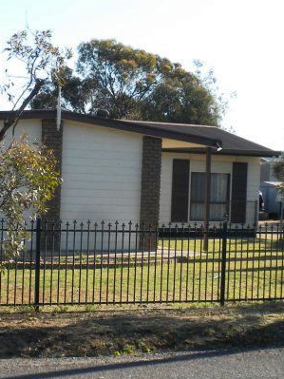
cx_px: 139
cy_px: 211
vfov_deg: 20.6
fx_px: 1040
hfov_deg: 15.6
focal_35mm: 95
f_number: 10
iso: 90
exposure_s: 1/97.1
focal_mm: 6.6
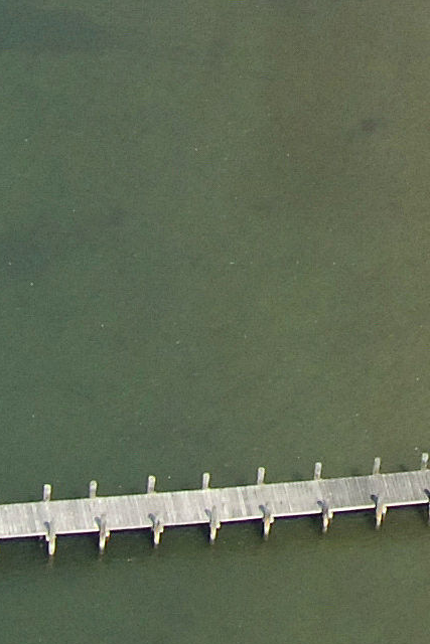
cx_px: 696
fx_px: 4315
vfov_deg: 8.3
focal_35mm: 241
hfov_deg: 5.6
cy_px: -477
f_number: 5.6
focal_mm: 24
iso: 400
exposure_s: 1/1000
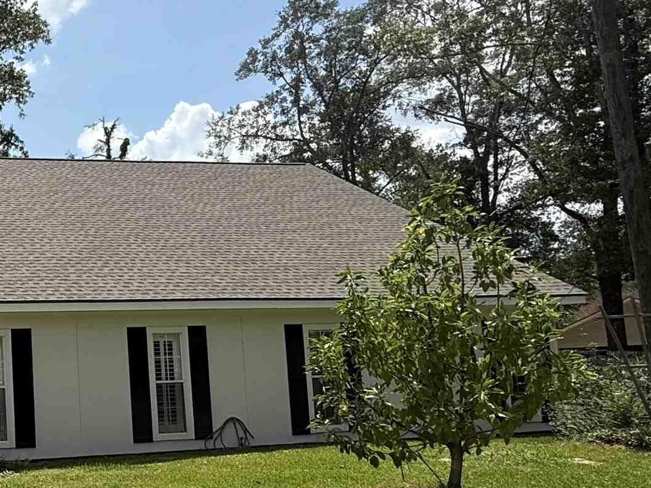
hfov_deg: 37.2
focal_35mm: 41
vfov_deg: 34.9
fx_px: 771
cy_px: 312
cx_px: -91
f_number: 2.2
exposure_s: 1/1698
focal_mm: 2.22
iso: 50
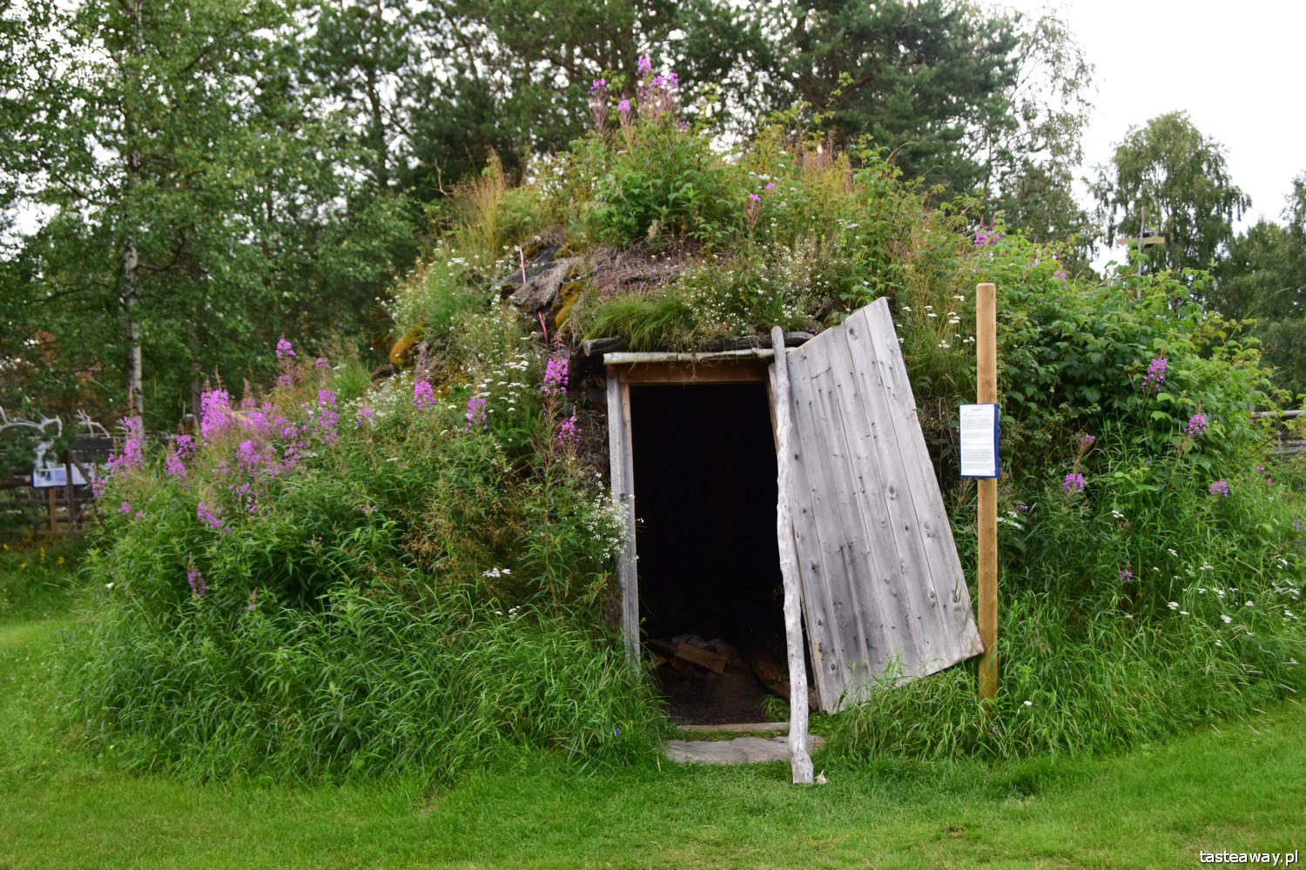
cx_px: 653
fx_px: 1578
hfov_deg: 45.0
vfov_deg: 30.8
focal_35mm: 44
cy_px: 435
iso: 2000
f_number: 5
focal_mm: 29
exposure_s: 1/1000
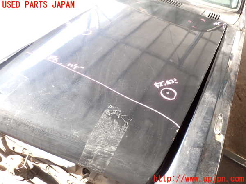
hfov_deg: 60.0
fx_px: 213
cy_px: 92
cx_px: 123
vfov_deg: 46.8
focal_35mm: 30
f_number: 2.3
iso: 125
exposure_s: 1/60
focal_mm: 5.4
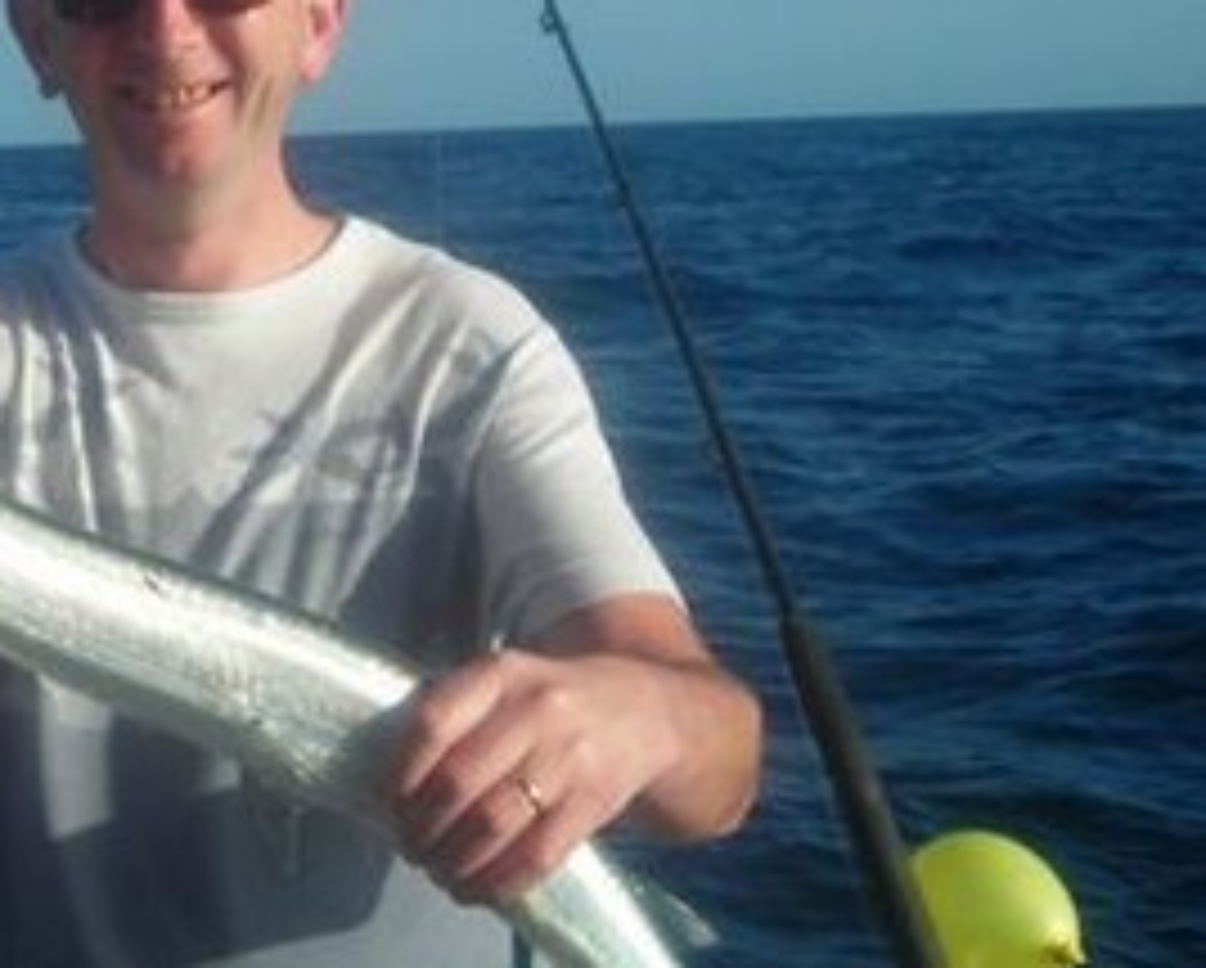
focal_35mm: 87
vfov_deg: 17.7
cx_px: -36
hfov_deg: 21.1
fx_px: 3109
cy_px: 369
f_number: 6.4
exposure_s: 1/207
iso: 50
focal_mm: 6.3
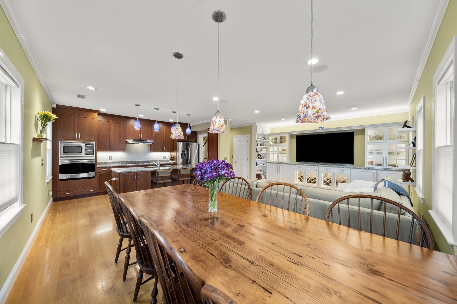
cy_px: 152
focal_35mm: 12
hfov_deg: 112.6
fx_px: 152
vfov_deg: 90.0
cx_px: 228
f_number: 7.1
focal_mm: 12
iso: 320
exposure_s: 1/6
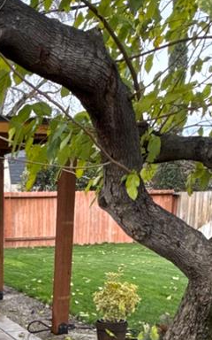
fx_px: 536
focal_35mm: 58
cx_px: -22
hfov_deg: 21.2
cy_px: 346
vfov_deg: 32.1
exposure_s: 1/169
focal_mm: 2.22
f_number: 2.2
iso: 64
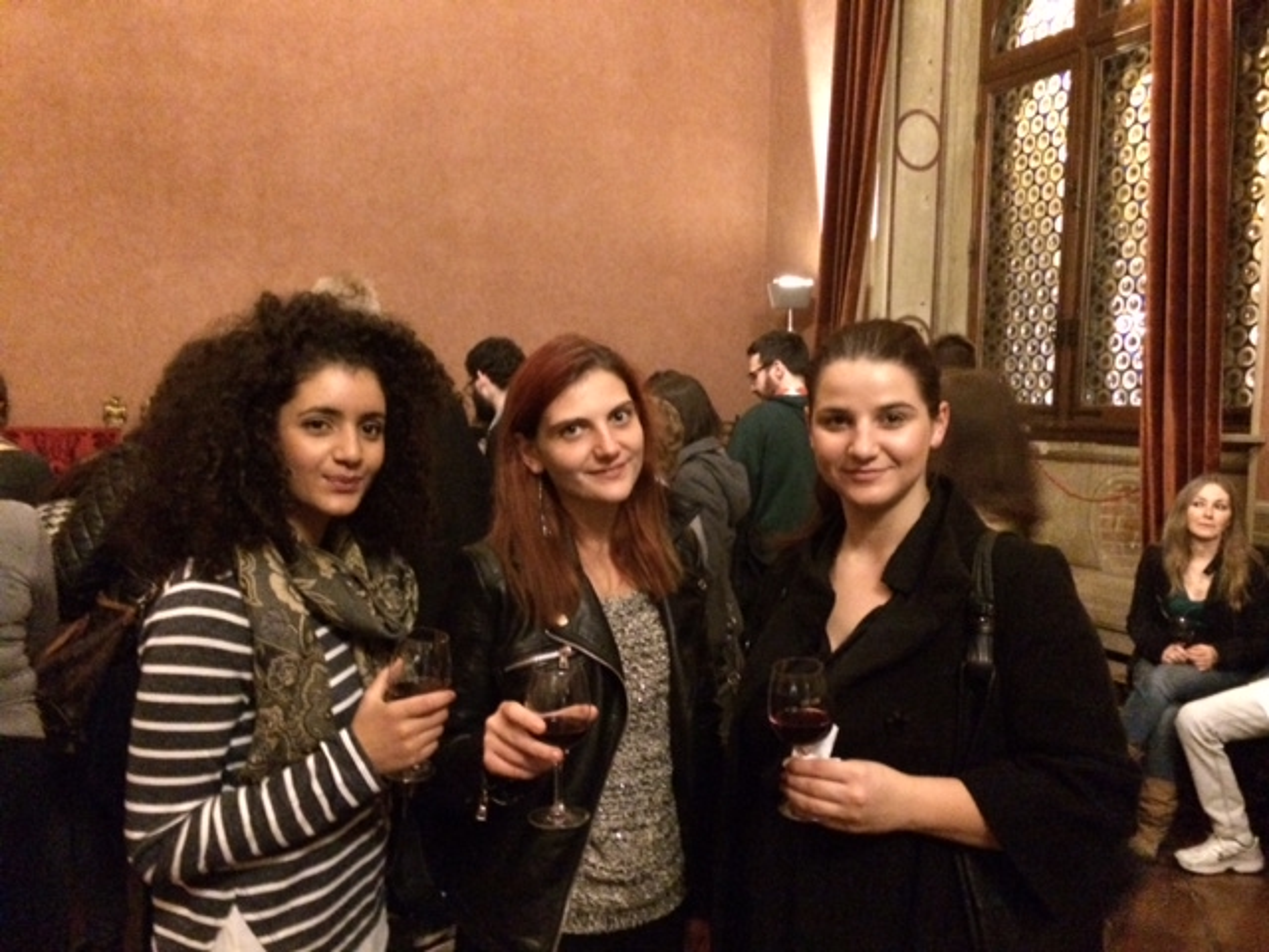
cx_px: 634
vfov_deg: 46.8
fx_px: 1100
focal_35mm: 30
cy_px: 476
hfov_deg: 60.0
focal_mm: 4.12
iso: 2500
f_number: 2.2
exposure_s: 1/15
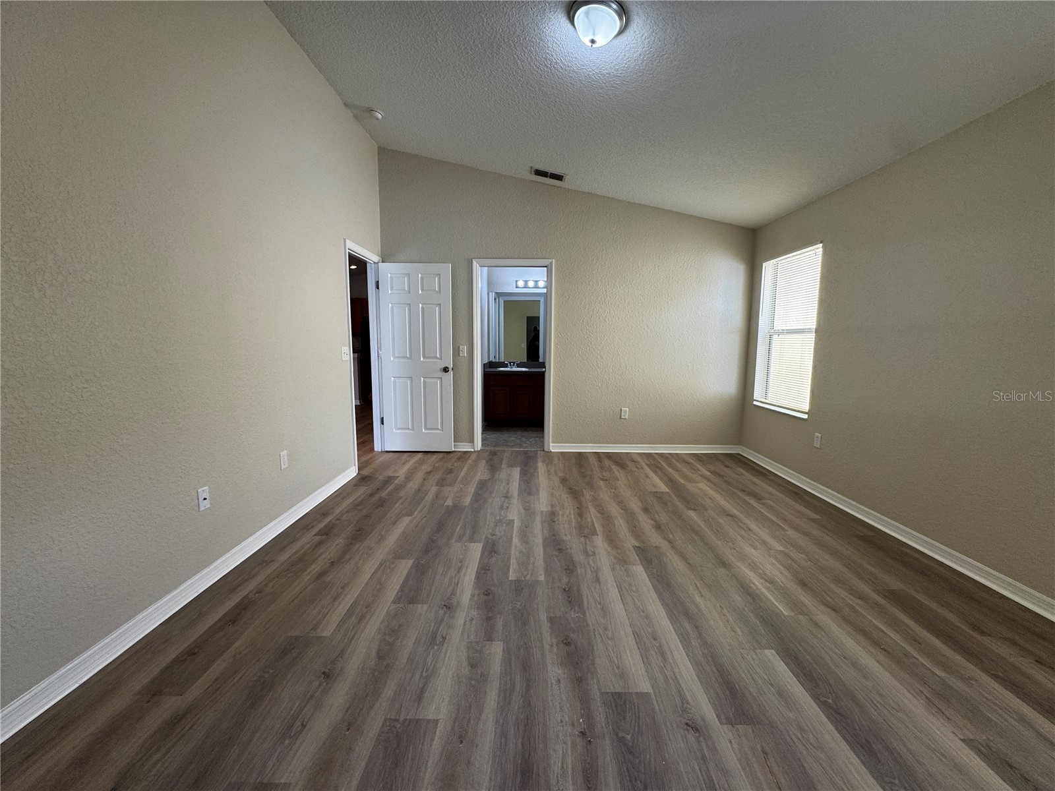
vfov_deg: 85.7
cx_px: 528
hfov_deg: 102.1
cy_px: 396
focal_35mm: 14
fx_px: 427
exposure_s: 1/120
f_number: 2.2
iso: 80
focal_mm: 2.22
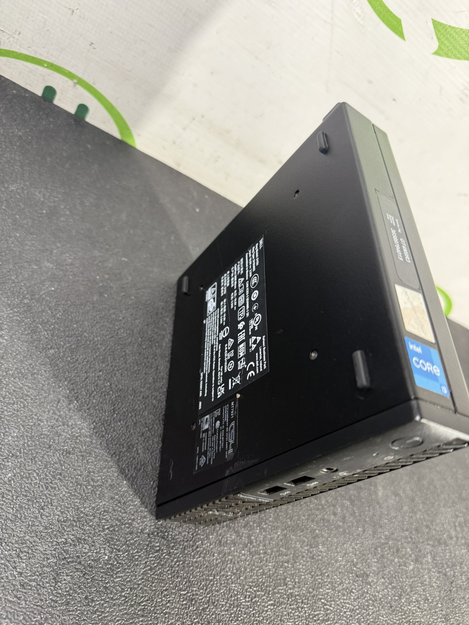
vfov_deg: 71.6
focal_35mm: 24
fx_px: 434
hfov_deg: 56.8
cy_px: 312
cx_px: 234
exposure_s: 1/101
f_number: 1.78
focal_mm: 6.76
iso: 200
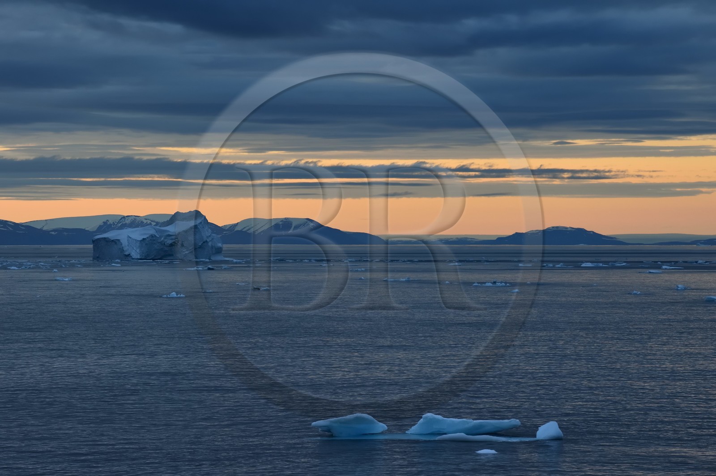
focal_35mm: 200
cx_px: 358
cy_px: 238
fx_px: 3974
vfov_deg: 6.9
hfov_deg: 10.3
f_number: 6.3
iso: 800
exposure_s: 1/250
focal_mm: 200
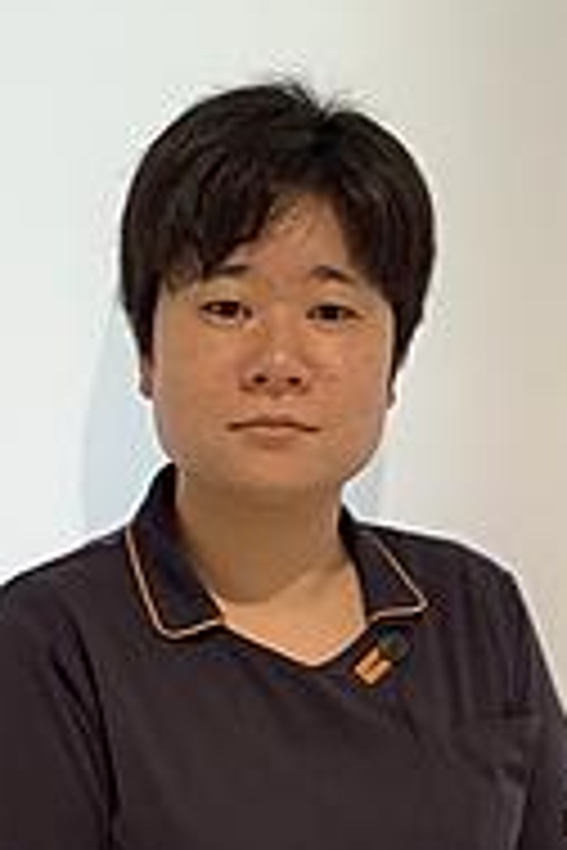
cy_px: 751
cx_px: 220
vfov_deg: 26.2
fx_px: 1772
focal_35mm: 75
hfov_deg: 18.2
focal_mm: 3.3
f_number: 2.4
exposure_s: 1/50
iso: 64
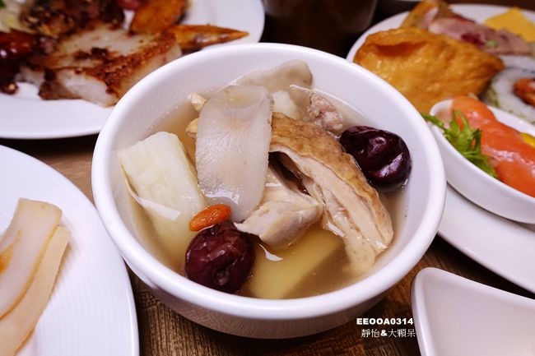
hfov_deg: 73.8
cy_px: 178
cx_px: 268
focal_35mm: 24
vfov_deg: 53.1
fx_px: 357
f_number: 4
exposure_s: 1/200
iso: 1250
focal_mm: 8.8
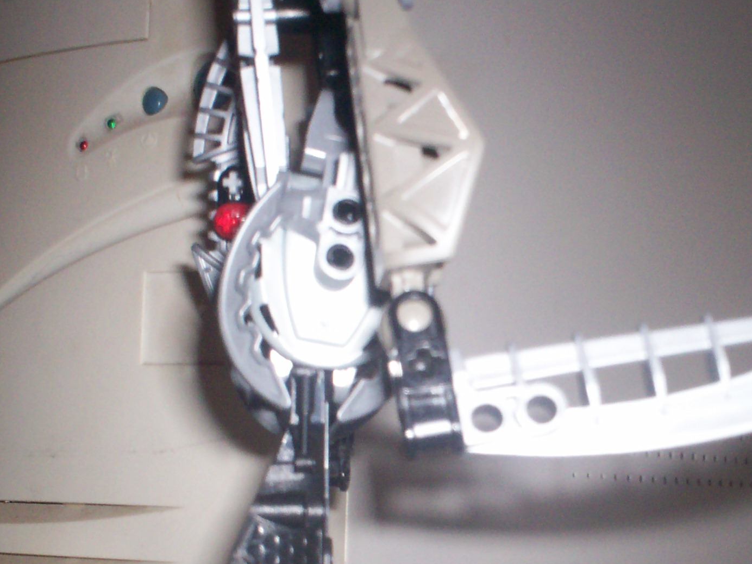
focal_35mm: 67
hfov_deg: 28.7
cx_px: 525
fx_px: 1456
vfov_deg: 21.8
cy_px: 392
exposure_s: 1/60
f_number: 4.5
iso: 140
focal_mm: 6
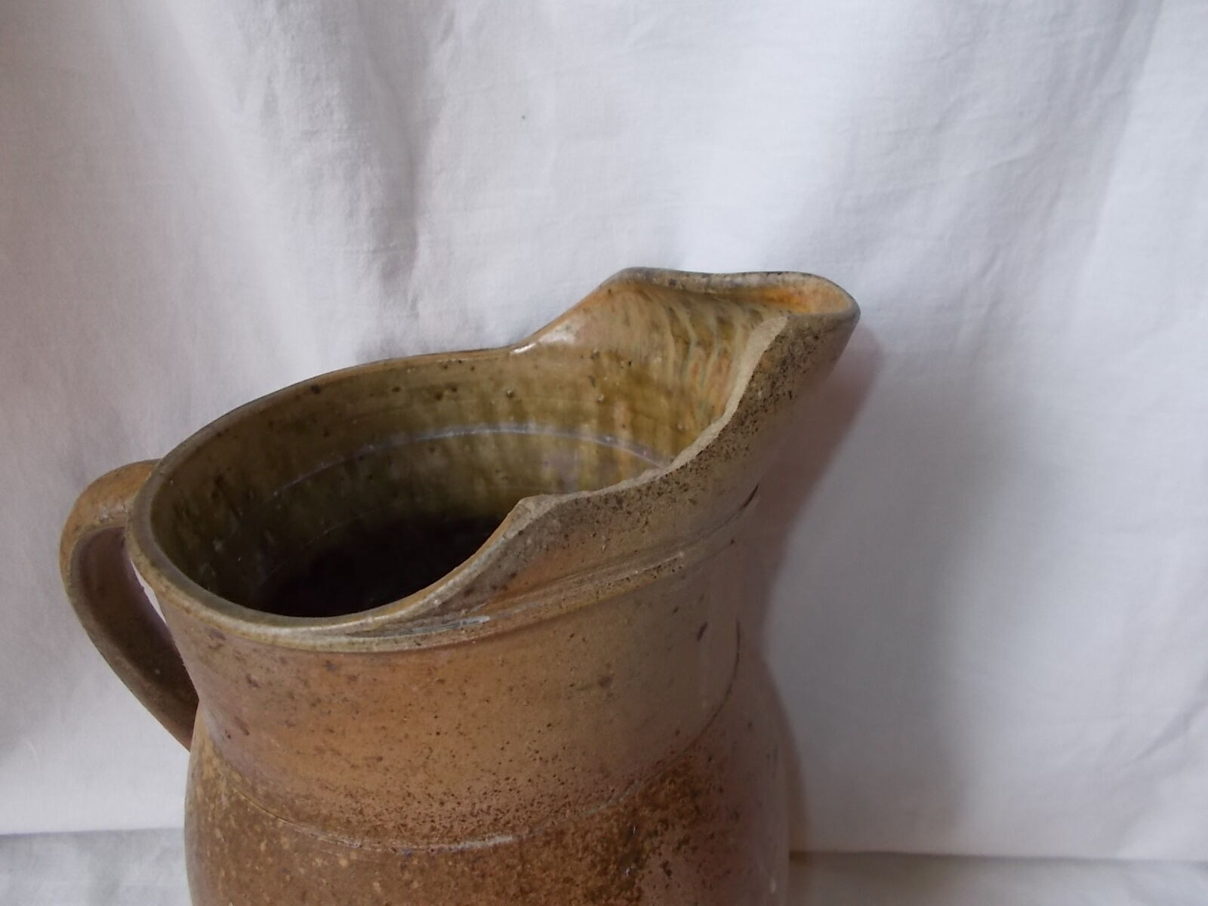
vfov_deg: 53.1
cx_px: 604
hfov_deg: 67.3
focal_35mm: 26
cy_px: 453
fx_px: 907
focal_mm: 4.6
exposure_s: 1/25
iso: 200
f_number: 3.2
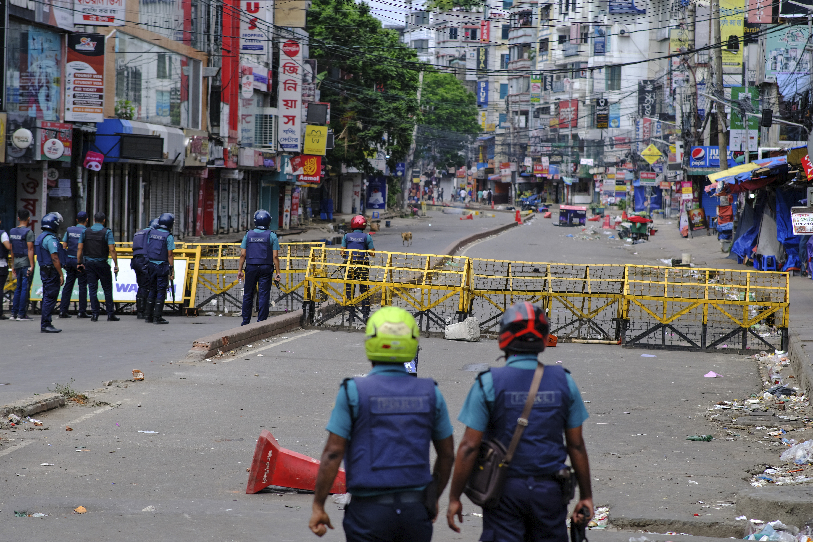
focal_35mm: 128
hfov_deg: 16.0
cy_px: 271
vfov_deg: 10.7
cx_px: 406
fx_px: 2890
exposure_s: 1/950
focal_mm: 85
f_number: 3.2
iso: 200
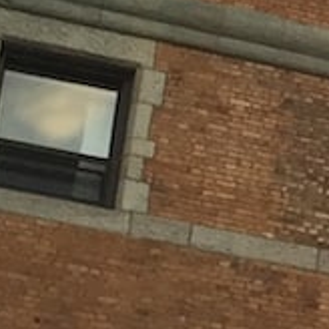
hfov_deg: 6.6
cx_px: 859
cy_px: 24
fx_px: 2688
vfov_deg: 7.0
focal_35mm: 250
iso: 32
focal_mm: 4.15
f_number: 2.2
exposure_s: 1/120
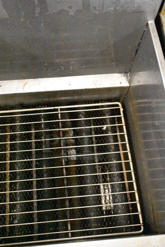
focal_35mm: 36
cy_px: 143
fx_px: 247
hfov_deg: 36.8
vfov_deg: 52.9
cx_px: 67
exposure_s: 1/250
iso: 25600
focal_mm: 20
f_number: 5
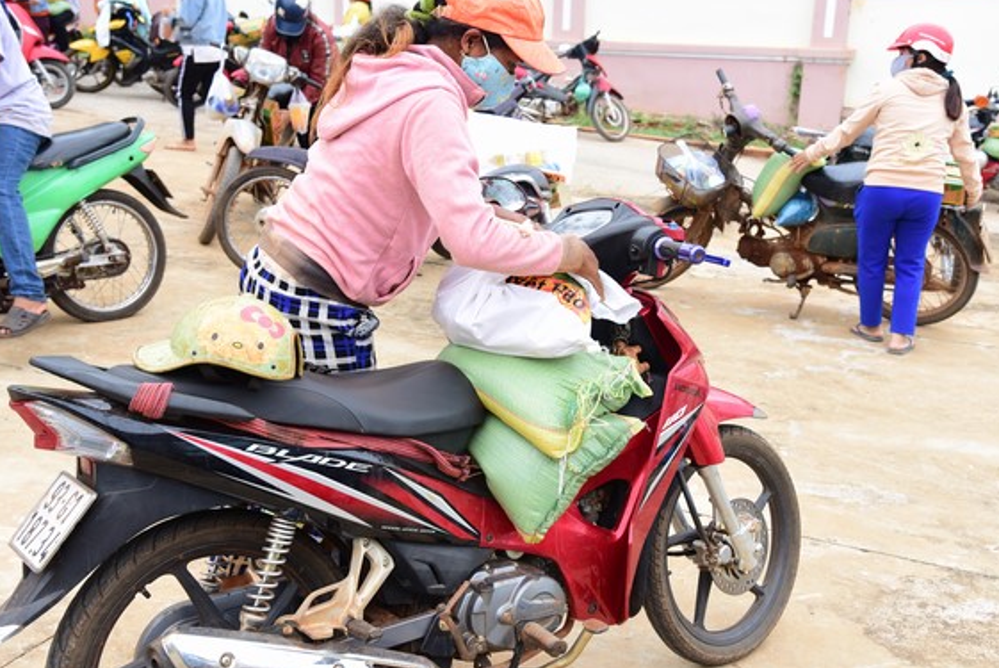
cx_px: 506
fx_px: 1222
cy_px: 338
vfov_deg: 30.6
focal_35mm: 44
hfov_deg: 44.5
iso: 125
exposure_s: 1/160
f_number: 5.6
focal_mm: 38
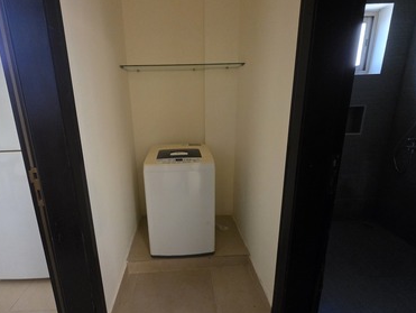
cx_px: 186
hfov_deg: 94.1
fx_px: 192
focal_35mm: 16
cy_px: 150
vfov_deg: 78.2
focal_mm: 2.2
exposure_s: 1/50
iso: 800
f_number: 1.9
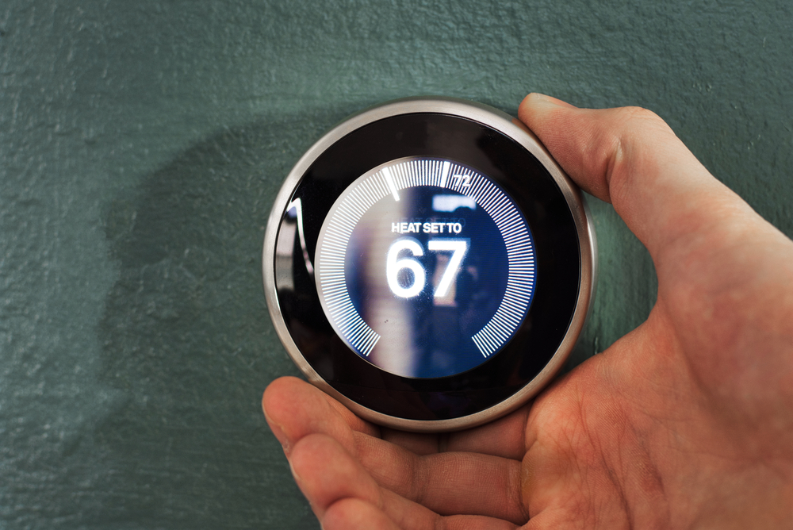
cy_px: 265
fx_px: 1653
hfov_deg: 27.0
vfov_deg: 18.2
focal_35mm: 75
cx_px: 396
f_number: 4
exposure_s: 1/3
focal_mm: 50
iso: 140
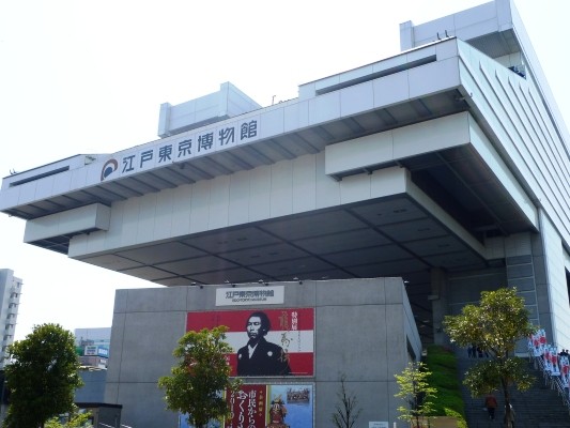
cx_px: 285
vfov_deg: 40.7
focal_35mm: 35
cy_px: 214
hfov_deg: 52.6
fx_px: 576
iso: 80
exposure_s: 1/640
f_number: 4
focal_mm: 7.4
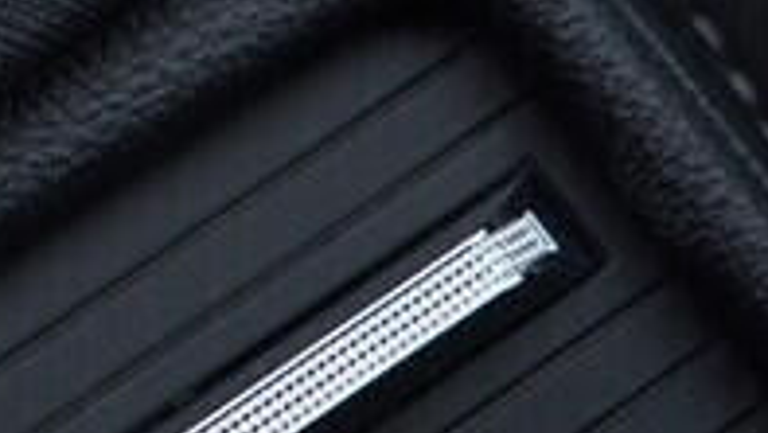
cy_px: -794
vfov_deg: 5.8
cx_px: -1021
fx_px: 3993
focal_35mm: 196
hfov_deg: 9.8
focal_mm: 24
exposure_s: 1/40
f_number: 2.8
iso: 125
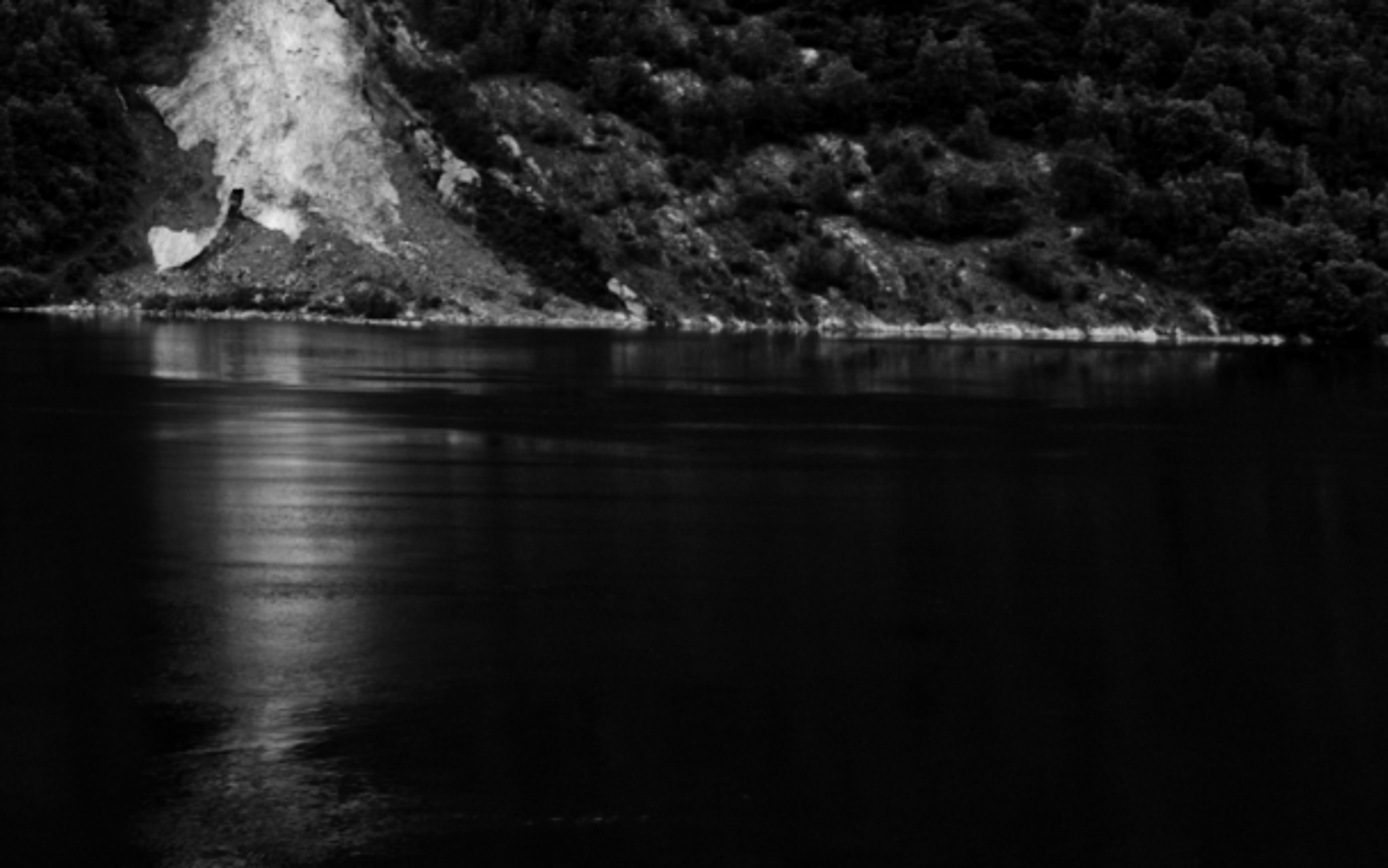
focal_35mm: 120
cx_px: -599
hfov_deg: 16.1
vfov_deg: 10.3
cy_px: -661
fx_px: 4541
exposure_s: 1/250
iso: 200
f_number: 8
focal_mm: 23
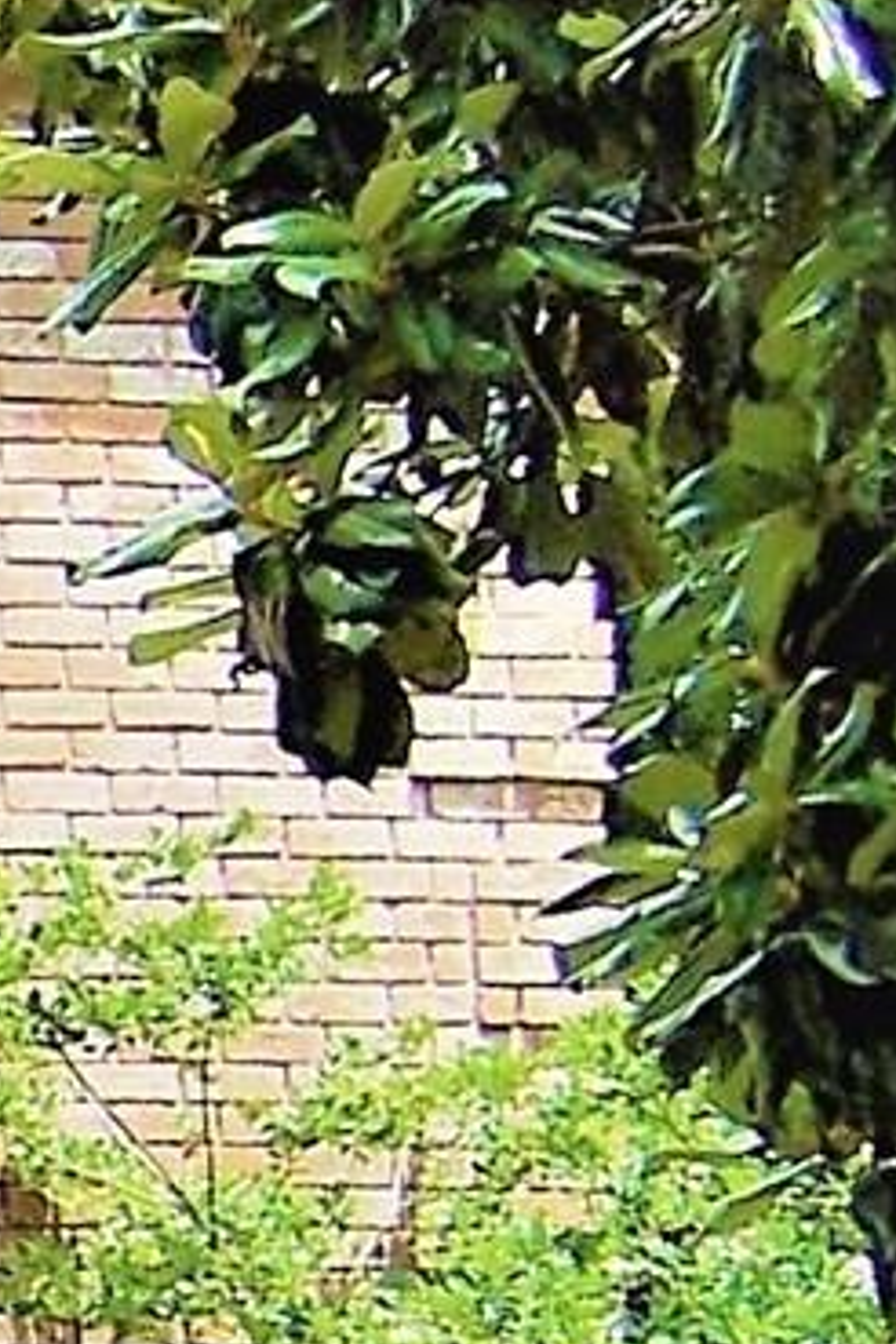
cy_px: 1329
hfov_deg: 5.7
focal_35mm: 208
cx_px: -2622
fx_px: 7765
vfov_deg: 9.8
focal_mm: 5.85
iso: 64
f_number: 2.8
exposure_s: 1/320
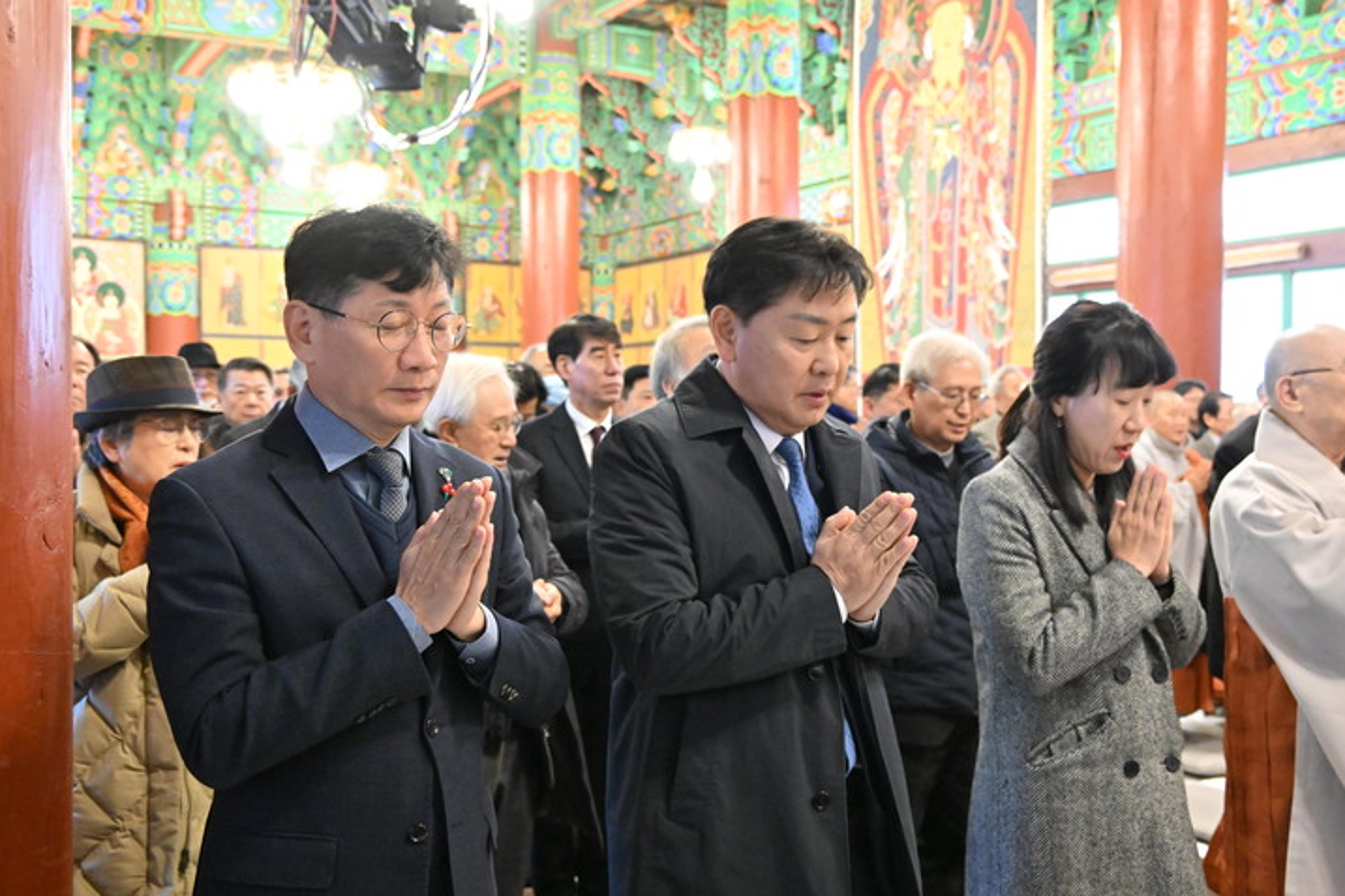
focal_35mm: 37
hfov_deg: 51.9
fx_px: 1382
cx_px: 690
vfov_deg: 35.9
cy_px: 441
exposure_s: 1/160
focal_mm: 34
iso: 8000
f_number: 5.6
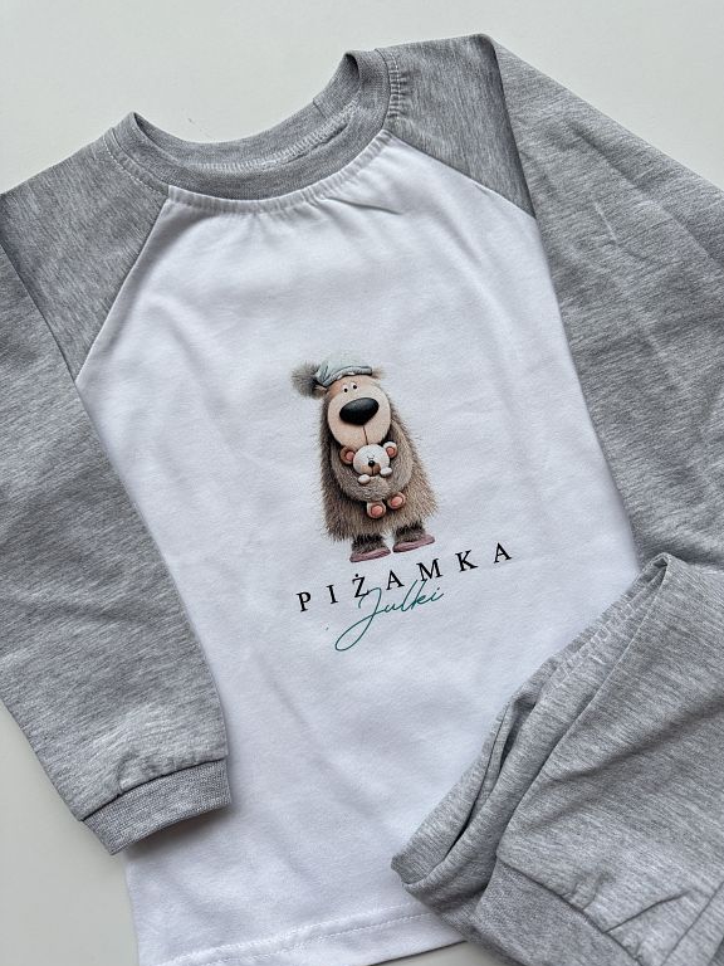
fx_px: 697
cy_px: 480
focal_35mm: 25
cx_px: 376
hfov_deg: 54.9
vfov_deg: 69.4
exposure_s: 1/56
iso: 200
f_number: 1.78
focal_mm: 6.76
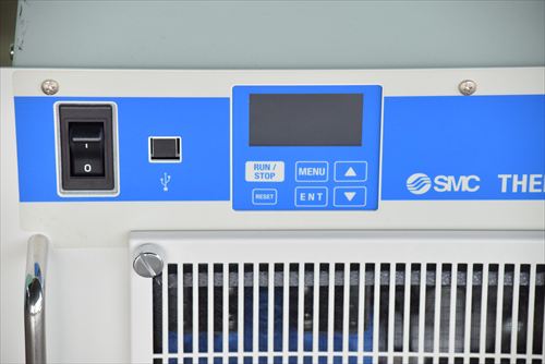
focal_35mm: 150
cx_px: 272
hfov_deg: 13.7
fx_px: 2272
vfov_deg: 9.2
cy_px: 182
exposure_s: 1/500
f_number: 6.3
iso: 1250
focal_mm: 100
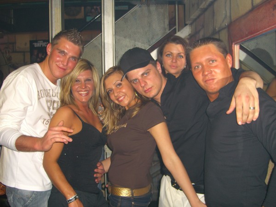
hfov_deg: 49.0
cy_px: 104
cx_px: 138
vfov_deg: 37.7
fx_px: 303
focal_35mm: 38
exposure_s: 1/60
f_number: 2.8
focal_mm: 7.9
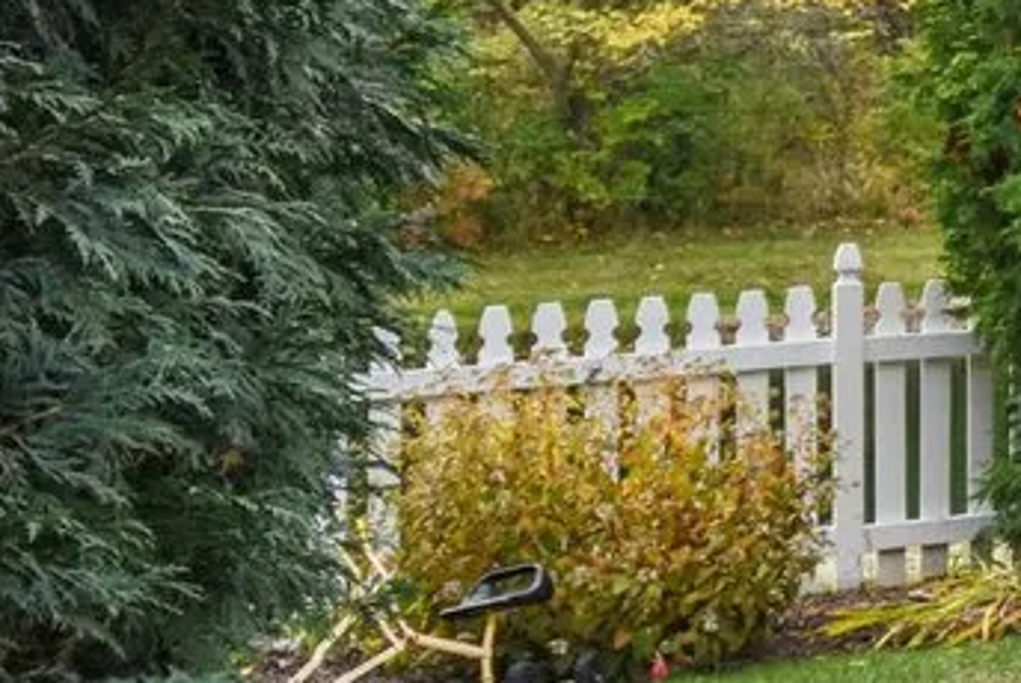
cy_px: -276
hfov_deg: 17.2
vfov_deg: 15.8
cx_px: 2101
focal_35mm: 81
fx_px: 2304
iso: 400
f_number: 8
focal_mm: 11.5
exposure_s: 1/80
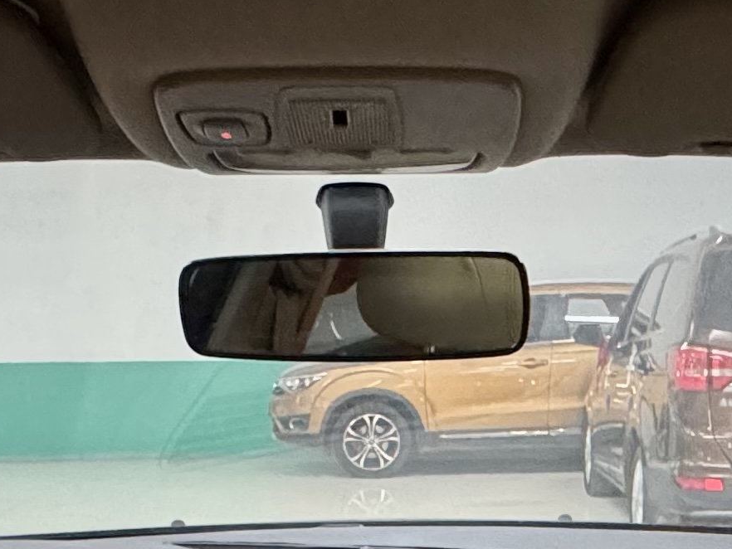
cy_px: 582
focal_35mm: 64
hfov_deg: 30.2
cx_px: 402
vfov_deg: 21.9
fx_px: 1354
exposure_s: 1/50
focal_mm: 2.22
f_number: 2.2
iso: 1000
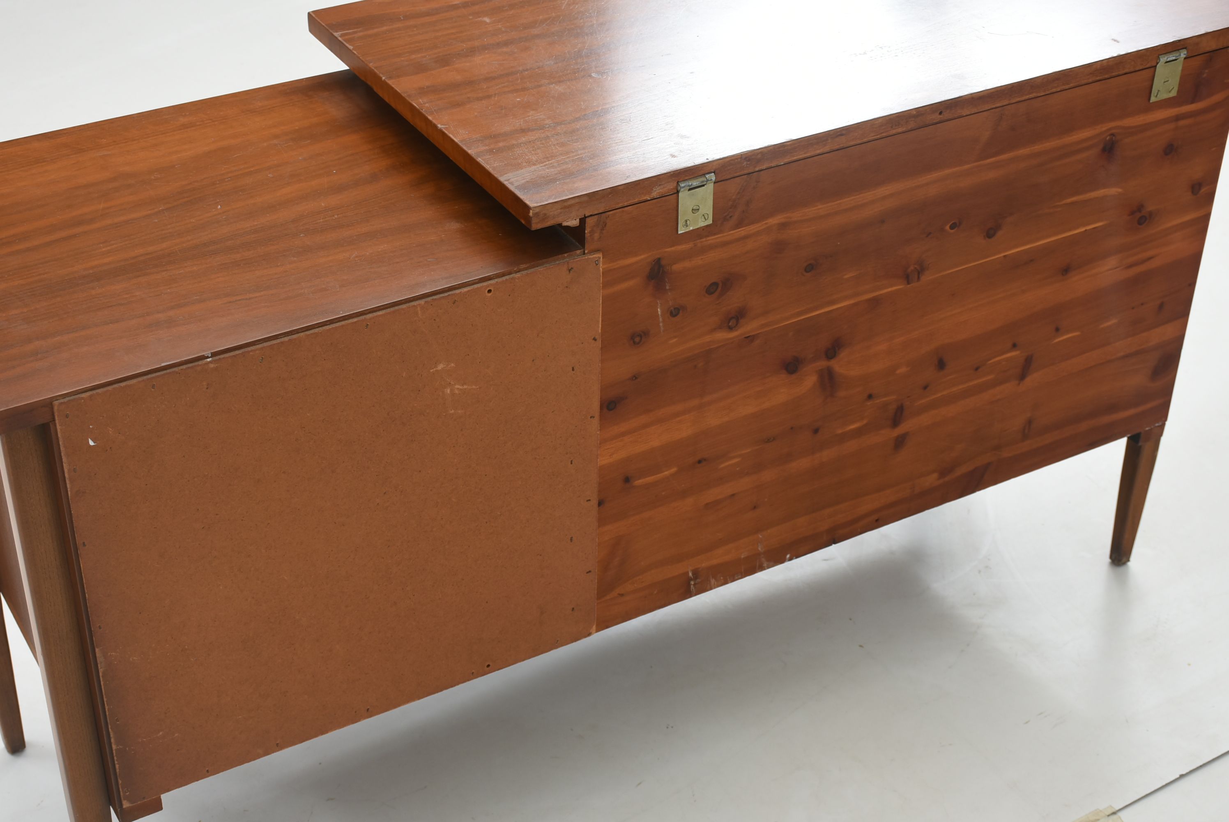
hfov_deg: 37.8
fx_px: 1794
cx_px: 614
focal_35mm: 52
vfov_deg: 25.8
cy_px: 411
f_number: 8
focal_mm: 35
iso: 200
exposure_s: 1/80
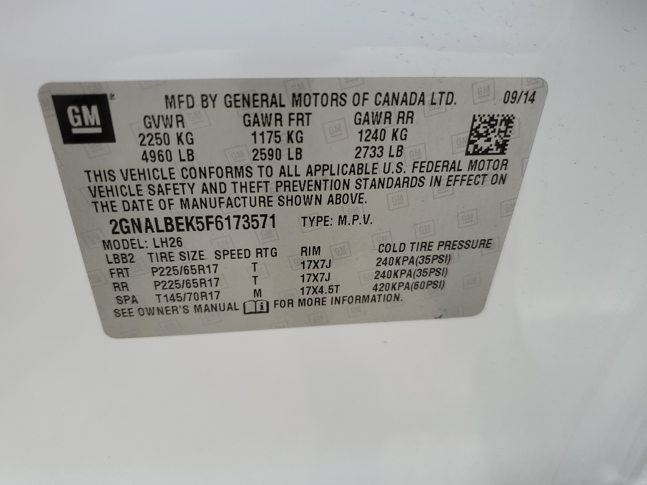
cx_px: 324
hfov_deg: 67.3
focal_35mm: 26
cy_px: 242
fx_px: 486
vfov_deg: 53.1
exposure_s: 1/667
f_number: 1.5
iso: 50
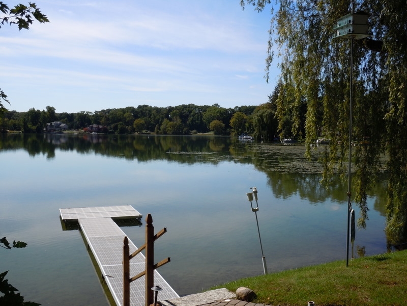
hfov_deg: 47.9
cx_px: 204
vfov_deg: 36.8
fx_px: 459
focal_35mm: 39
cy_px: 153
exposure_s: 1/1000
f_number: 4.3
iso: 100
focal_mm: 6.9
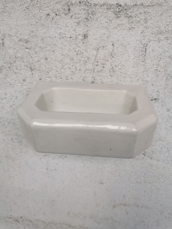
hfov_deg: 51.4
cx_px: 86
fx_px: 179
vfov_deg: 65.3
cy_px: 114
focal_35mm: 27
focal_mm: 5.58
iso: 160
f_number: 1.8
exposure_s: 1/100
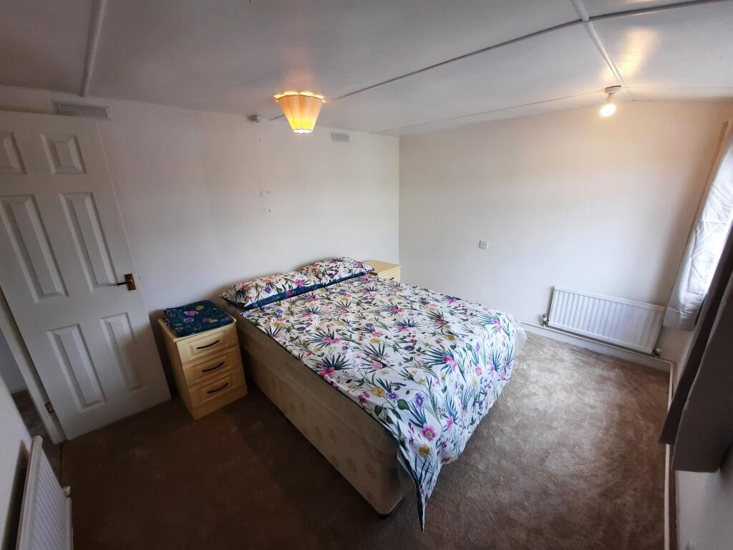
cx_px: 366
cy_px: 275
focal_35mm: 13
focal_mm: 1.74
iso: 64
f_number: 2.2
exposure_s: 1/50
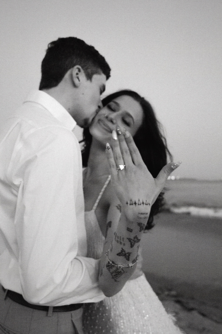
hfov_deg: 45.0
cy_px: 167
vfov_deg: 63.7
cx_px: 111
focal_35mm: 29
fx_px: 268
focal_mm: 19.6
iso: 1000
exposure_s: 1/125
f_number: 2.8
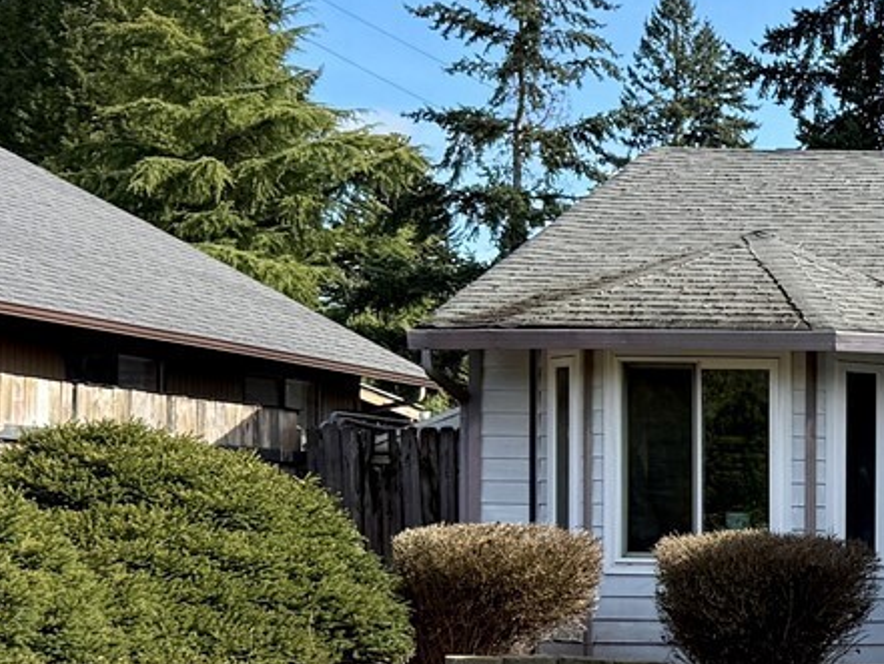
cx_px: 1451
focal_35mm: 87
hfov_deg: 18.8
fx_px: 2222
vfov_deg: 16.9
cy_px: 438
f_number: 1.78
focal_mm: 6.76
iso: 80
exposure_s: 1/1855
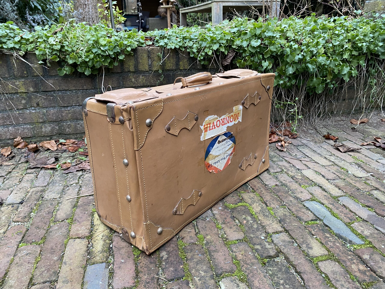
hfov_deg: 67.3
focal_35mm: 26
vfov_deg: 53.1
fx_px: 289
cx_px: 192
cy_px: 144
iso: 125
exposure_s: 1/60
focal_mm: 4.25
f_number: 1.8
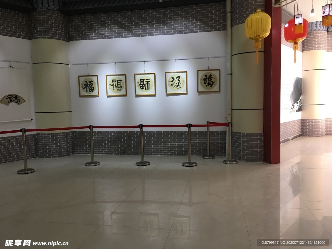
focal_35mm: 29
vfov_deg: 48.2
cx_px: 166
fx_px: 278
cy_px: 124
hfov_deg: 61.7
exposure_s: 1/33
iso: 32
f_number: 2.2
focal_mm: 4.15
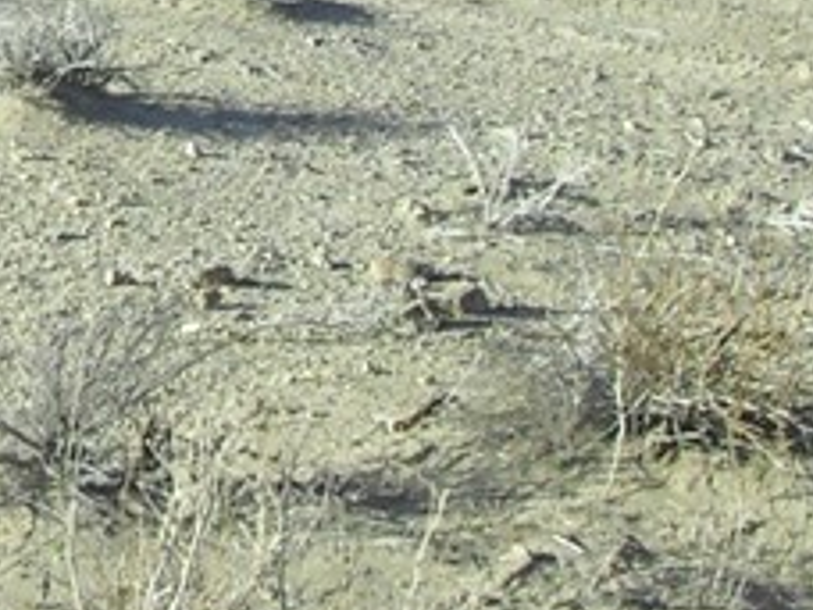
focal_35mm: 171
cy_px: -371
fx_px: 4016
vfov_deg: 8.4
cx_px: -464
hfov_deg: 11.0
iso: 100
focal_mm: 6.2
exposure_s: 1/125
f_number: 8
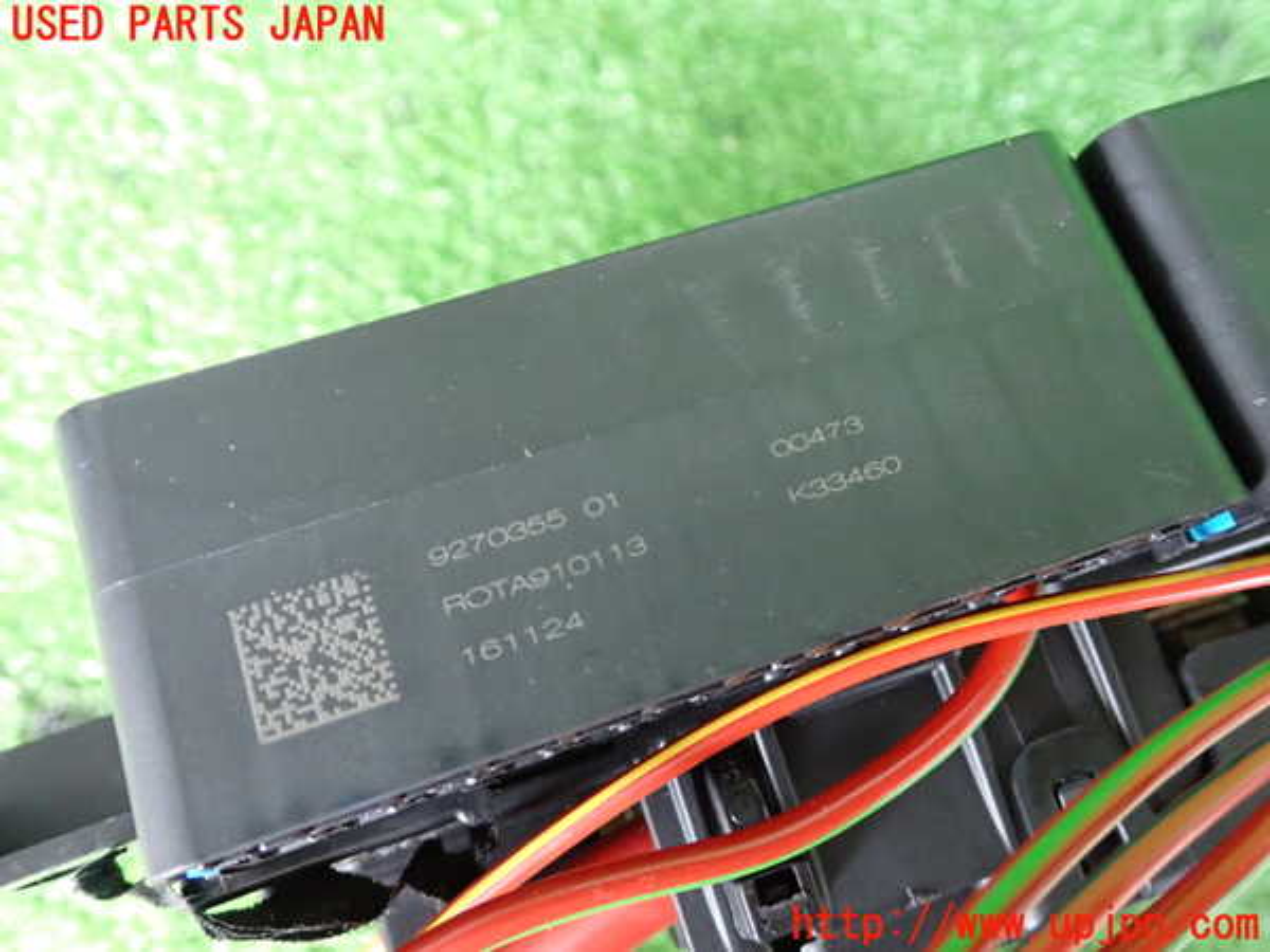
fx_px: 1101
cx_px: 635
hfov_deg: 60.0
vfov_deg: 46.8
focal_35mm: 30
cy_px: 476
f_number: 2.3
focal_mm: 5.4
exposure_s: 1/80
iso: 1000
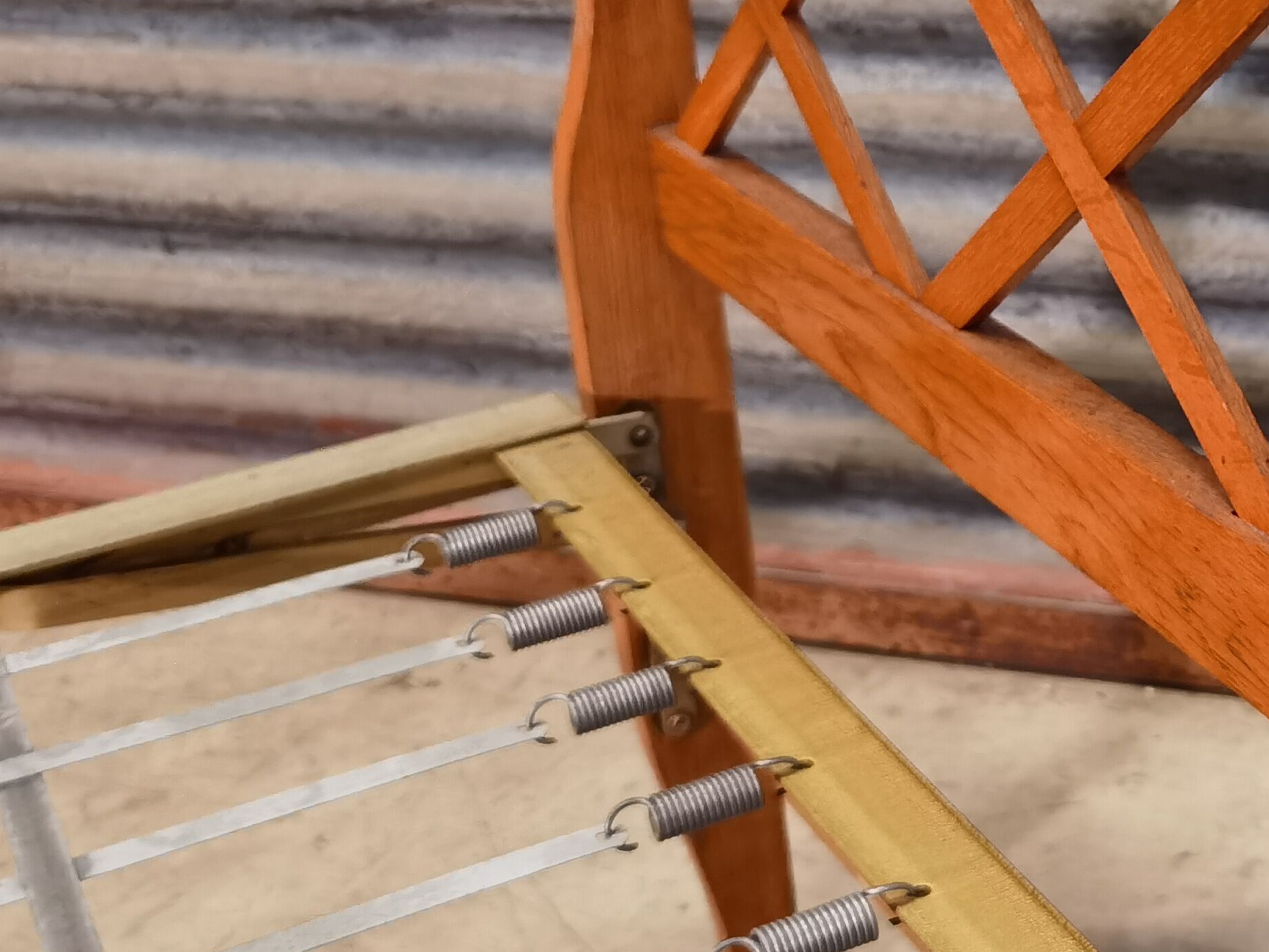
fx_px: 2346
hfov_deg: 27.8
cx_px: 1380
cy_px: 407
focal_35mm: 64
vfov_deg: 22.9
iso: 640
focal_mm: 6.71
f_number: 1.9
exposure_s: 1/33.3
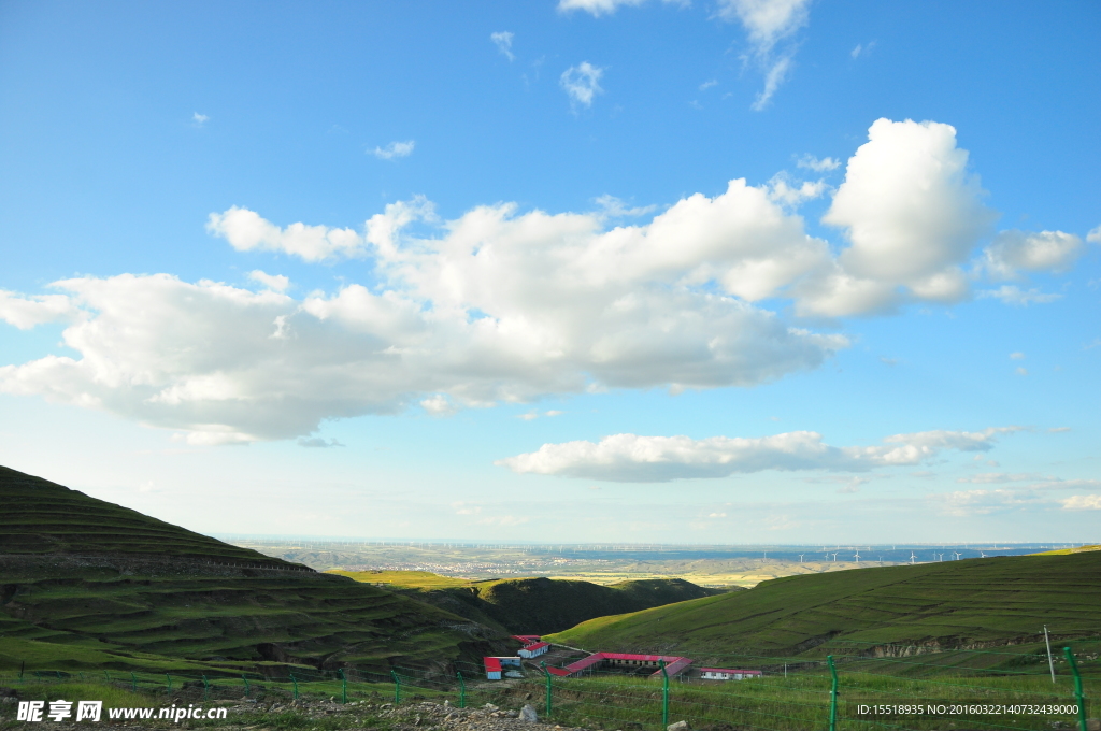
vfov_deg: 47.8
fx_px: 825
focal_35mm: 27
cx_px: 550
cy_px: 366
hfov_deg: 67.4
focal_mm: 18
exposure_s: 1/500
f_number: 5.6
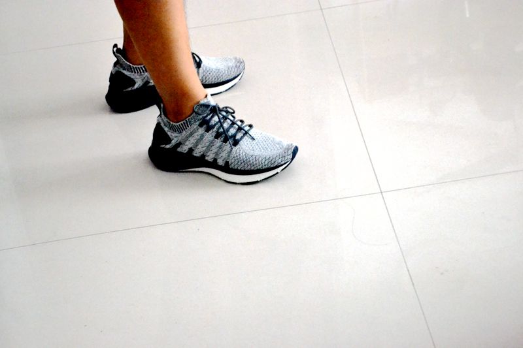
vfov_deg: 16.5
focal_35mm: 82
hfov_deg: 24.6
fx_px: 1198
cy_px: 174
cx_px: 262
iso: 3200
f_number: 5.6
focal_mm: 55
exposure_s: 1/30
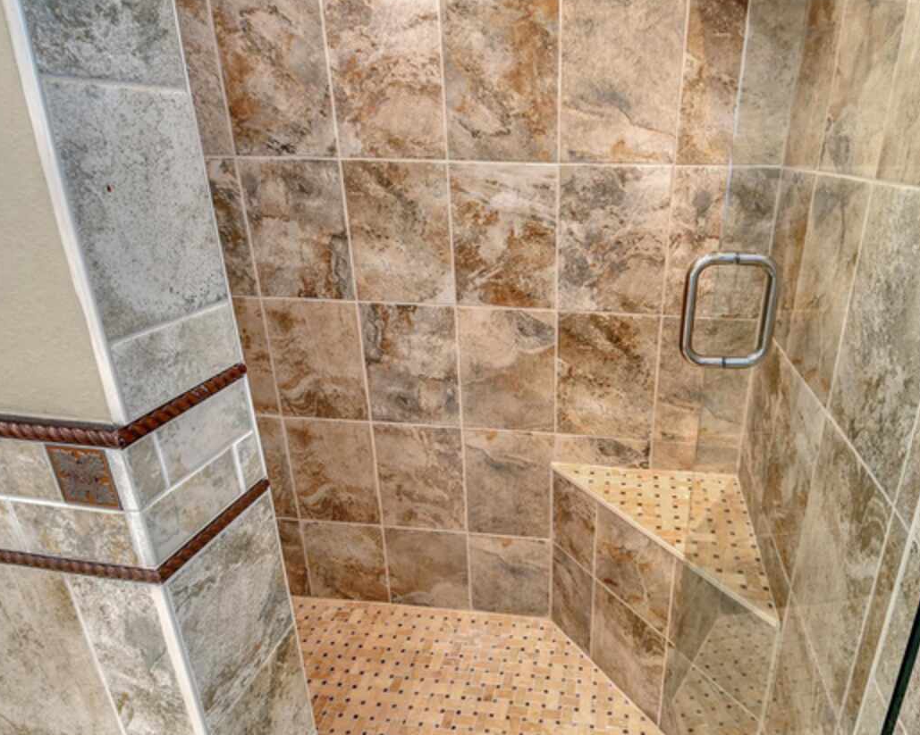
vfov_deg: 65.5
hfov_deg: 76.8
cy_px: 372
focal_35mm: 21
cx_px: 547
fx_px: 572
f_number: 13
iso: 640
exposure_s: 1/100
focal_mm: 12
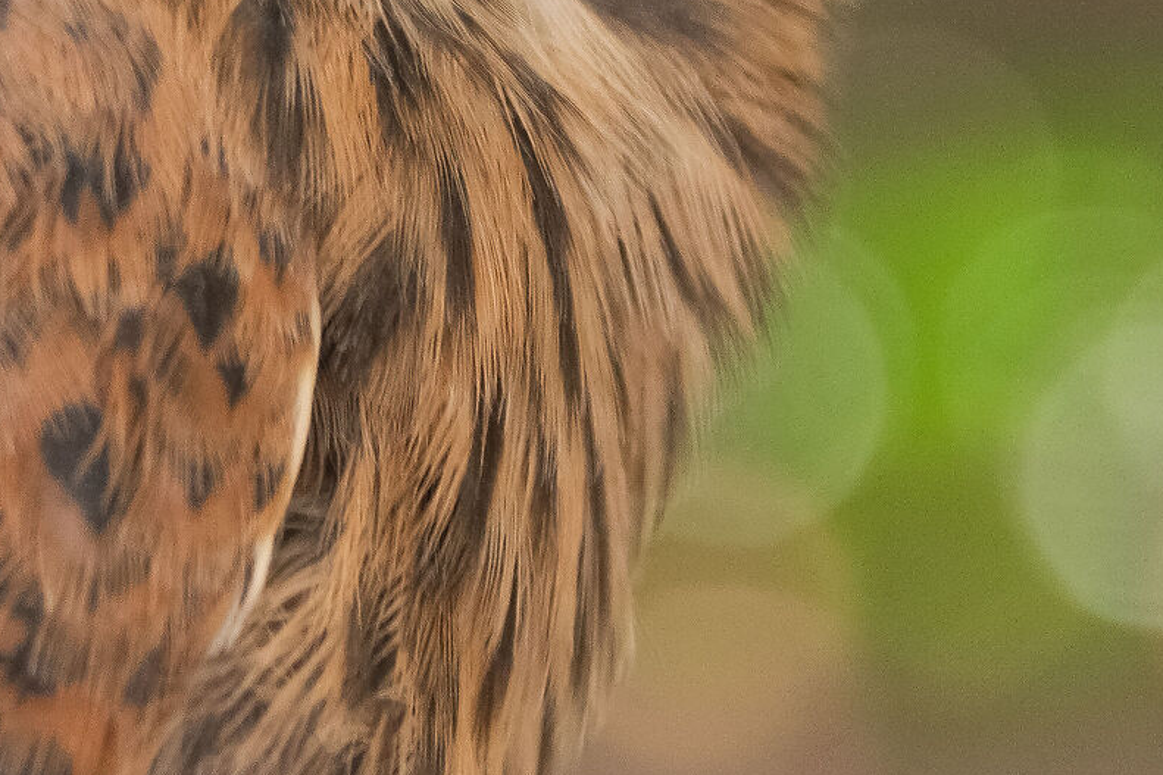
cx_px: 18
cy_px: -349
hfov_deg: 4.0
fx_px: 16471
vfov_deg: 2.7
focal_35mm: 510
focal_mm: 112
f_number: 5.6
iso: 800
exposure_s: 1/45
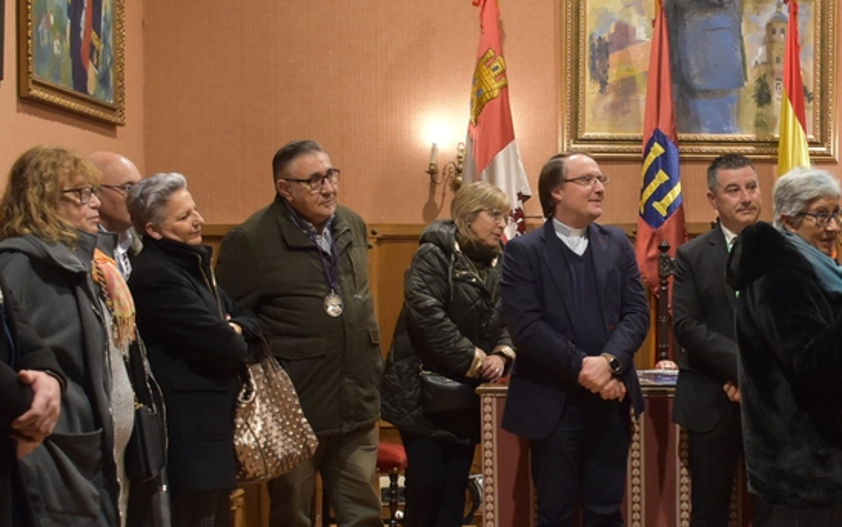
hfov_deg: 29.6
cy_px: 321
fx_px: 1538
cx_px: 722
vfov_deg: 19.4
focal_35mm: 67
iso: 1100
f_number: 3.5
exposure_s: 1/60
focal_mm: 20
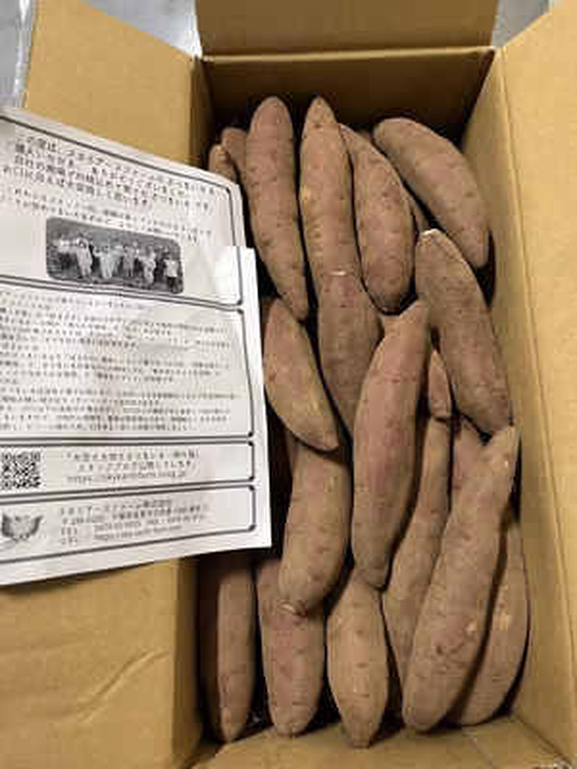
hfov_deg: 53.1
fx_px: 578
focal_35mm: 26
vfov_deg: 67.3
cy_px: 384
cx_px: 288
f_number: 1.6
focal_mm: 5.1
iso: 250
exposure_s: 1/60
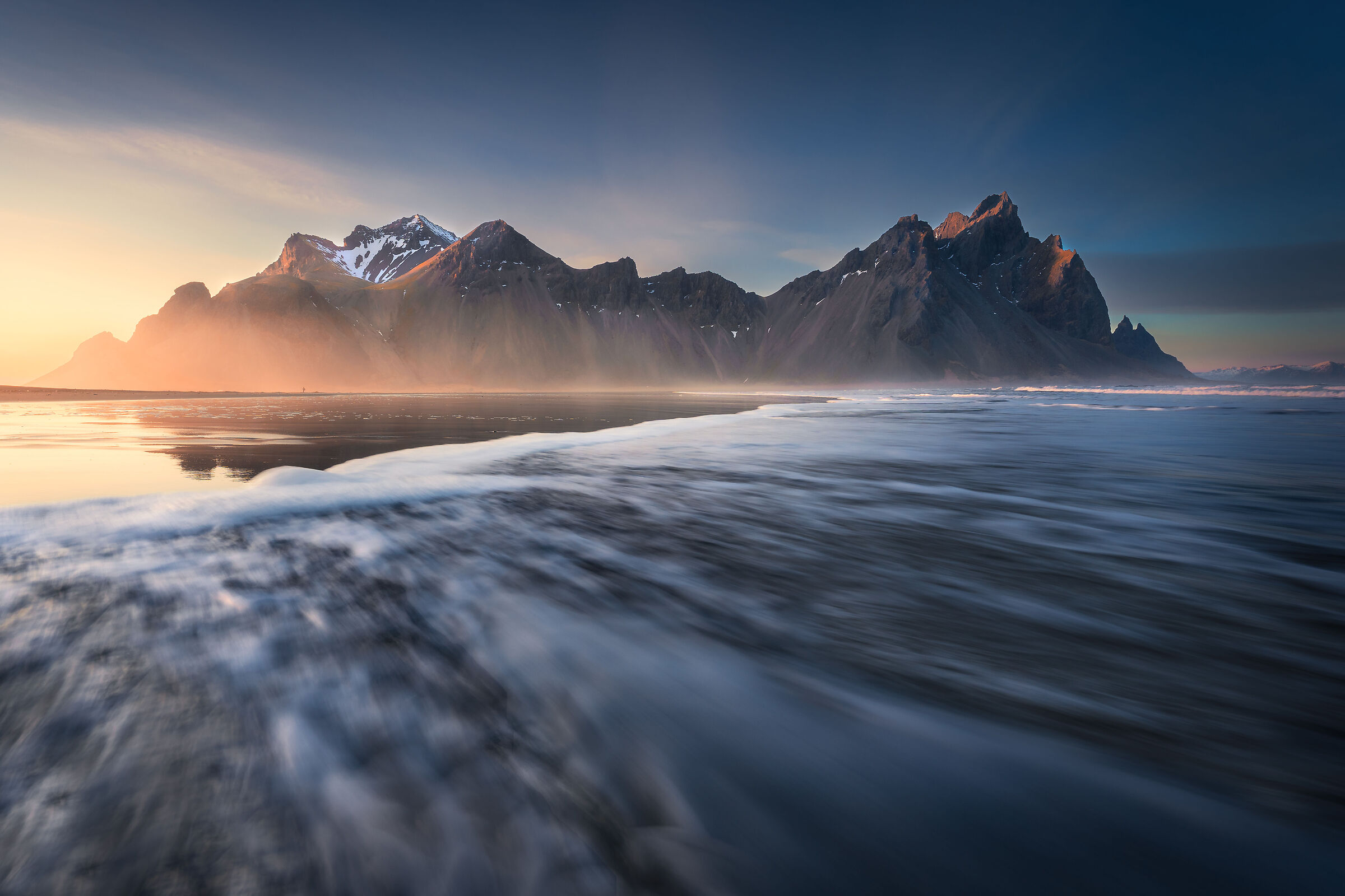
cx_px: 672
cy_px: 448
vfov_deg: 72.4
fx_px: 613
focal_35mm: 16
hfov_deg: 95.3
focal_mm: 16.4
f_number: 13
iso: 100
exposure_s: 1/15
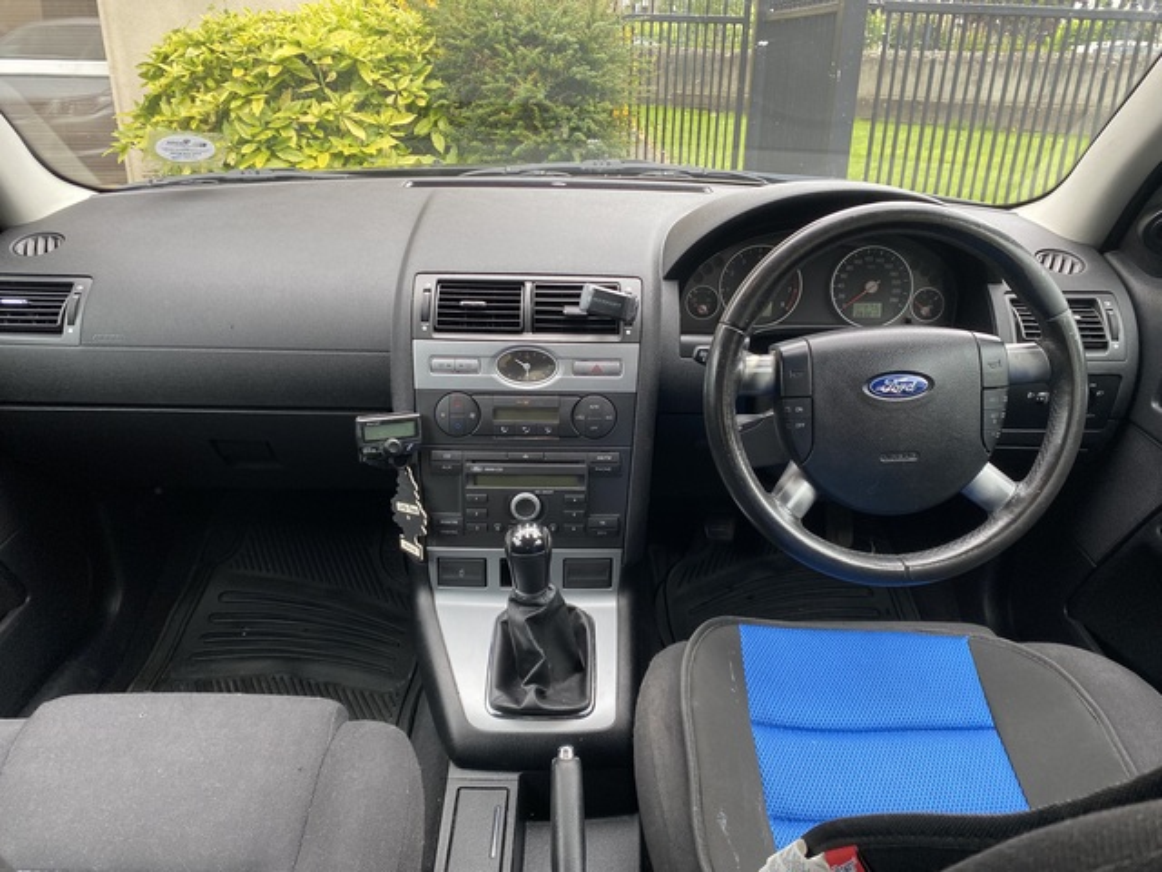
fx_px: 873
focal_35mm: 26
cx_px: 581
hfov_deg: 67.3
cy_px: 436
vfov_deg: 53.1
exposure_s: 1/121
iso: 100
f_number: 1.8
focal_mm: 4.25
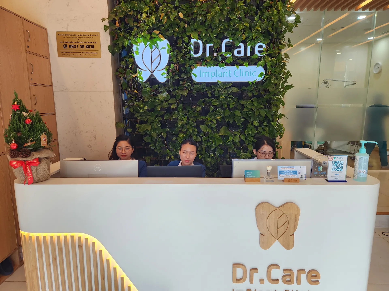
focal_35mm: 23
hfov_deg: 73.9
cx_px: 194
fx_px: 258
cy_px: 146
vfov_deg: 58.9
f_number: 1.8
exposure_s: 1/180
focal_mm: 5.4
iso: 125
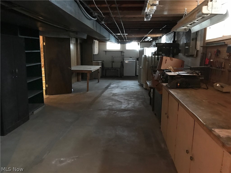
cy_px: 86
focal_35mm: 28
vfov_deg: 49.7
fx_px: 187
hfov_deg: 63.4
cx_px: 116
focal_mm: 3.99
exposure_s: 1/4
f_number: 1.8
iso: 125
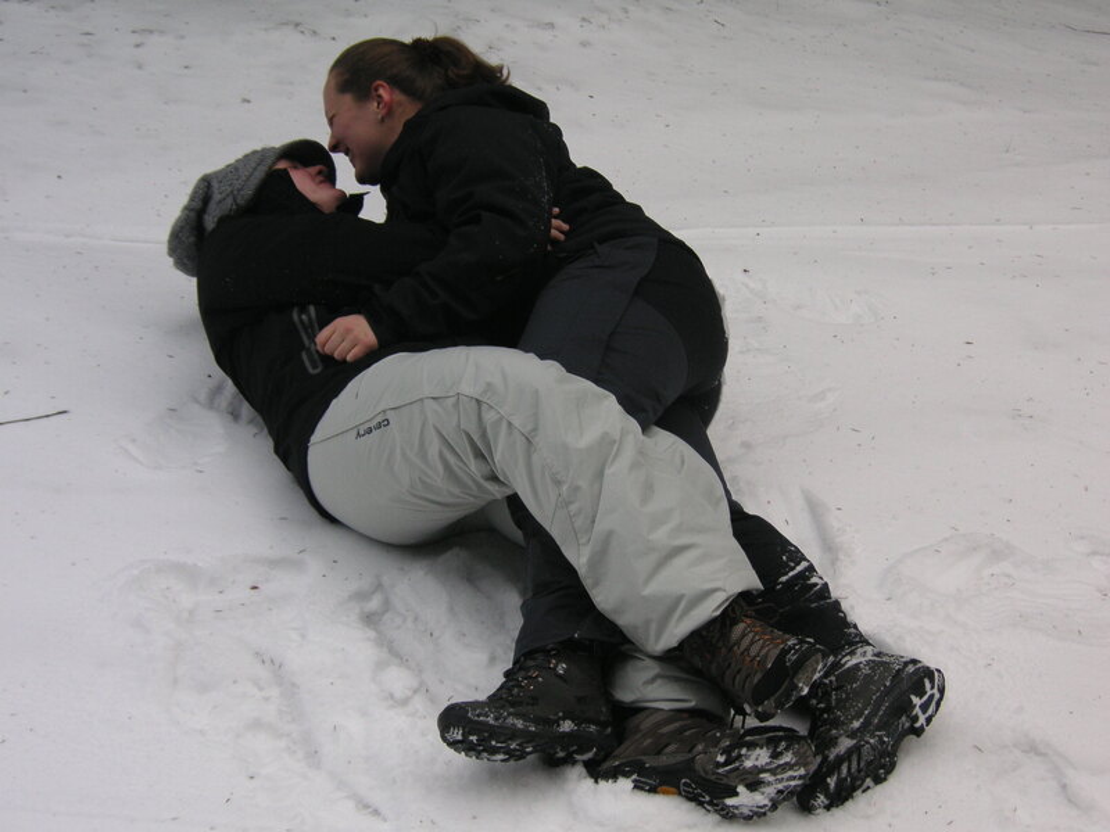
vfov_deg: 24.0
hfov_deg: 31.7
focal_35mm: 61
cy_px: 416
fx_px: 1956
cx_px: 555
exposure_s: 1/125
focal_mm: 10.2
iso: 50
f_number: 3.9
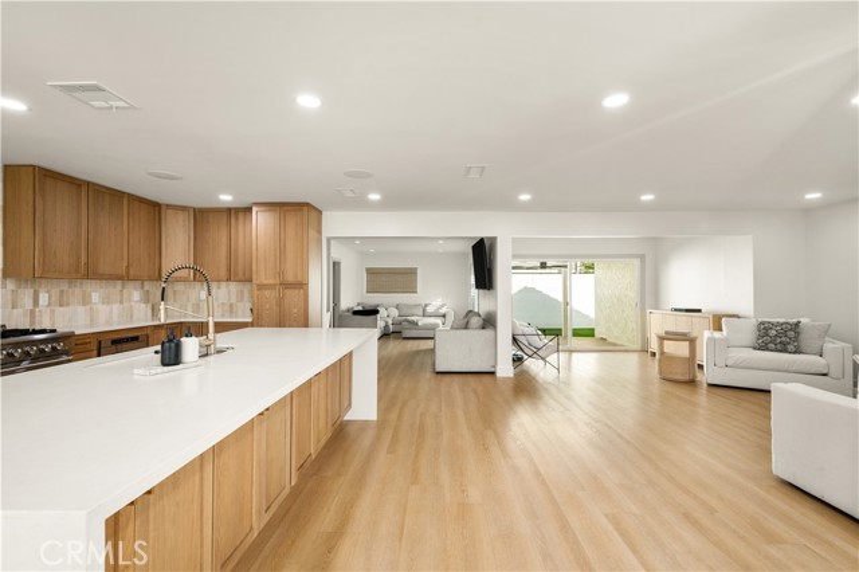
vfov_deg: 75.4
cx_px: 430
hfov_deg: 98.6
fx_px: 370
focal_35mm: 16
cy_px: 286
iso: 100
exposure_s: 1/15
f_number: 8
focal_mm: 15.5
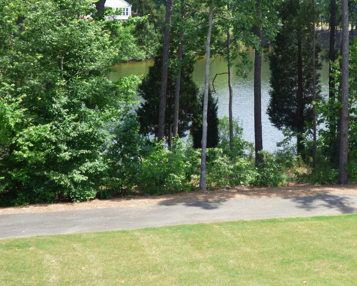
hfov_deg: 29.6
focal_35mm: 63
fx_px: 666
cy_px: 56
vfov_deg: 23.8
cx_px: 263
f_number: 3.4
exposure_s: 1/320
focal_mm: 6.18
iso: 100
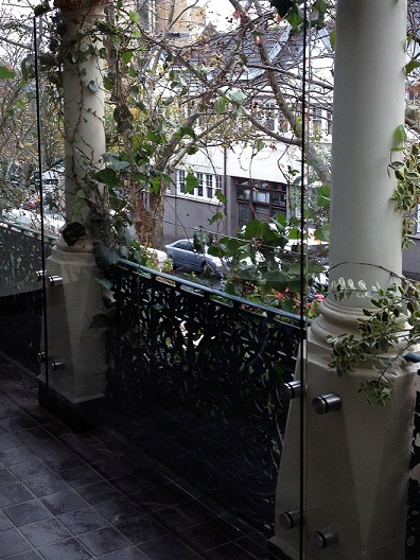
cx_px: 115
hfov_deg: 27.2
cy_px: 197
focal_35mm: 53
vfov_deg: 35.9
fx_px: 857
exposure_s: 1/120
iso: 80
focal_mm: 4.28
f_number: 2.4
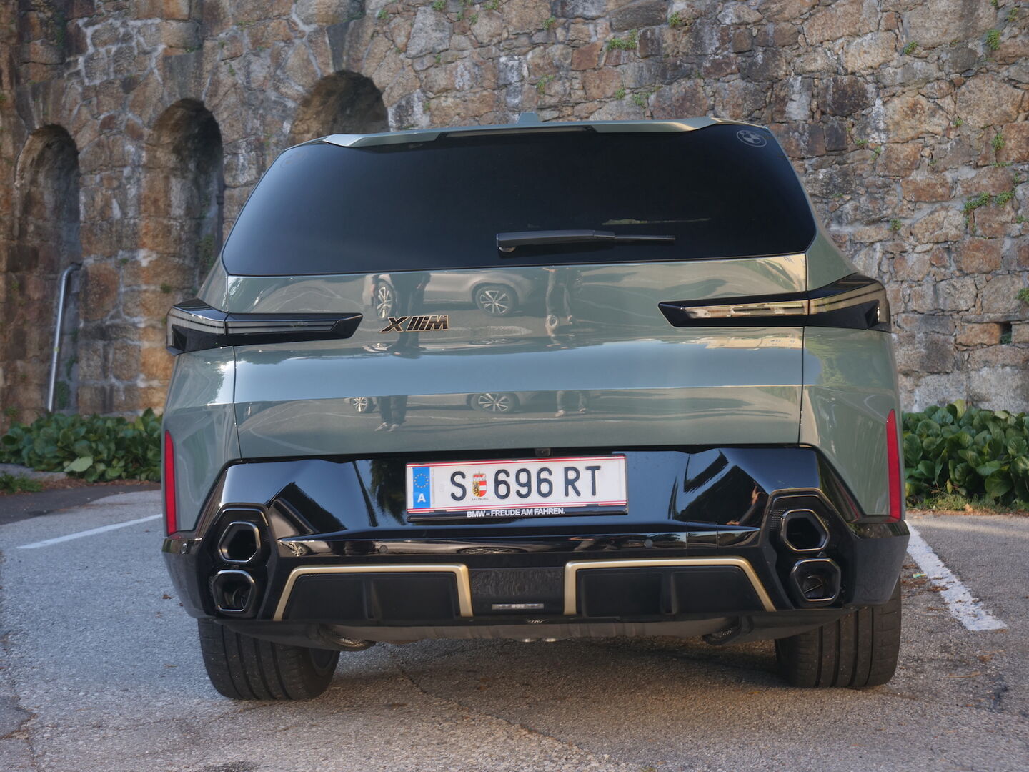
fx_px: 1486
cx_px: 514
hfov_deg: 38.2
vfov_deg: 29.1
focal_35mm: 50
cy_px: 386
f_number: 3.5
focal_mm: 25
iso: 200
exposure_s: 1/100
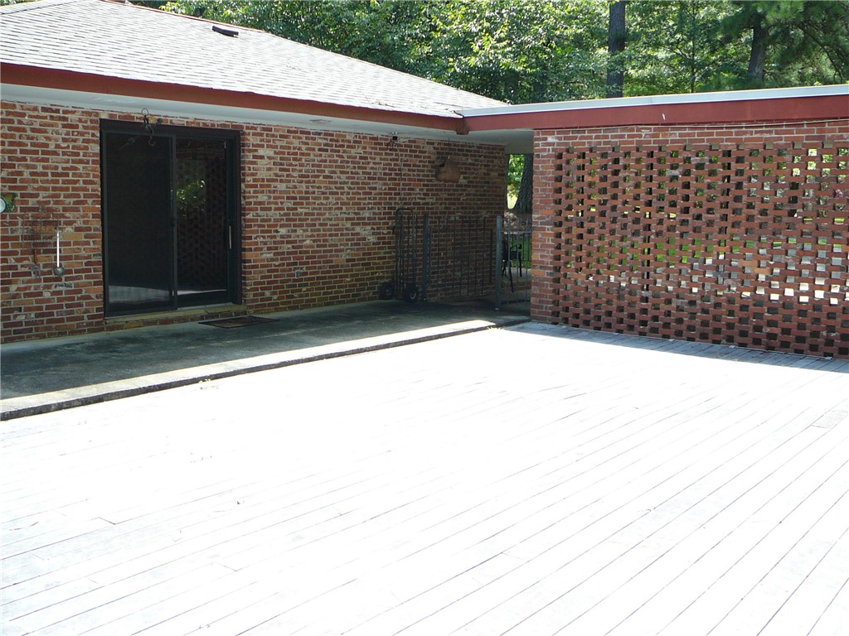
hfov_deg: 52.6
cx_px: 424
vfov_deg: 40.7
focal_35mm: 35
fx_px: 858
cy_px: 318
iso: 80
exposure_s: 1/200
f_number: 2.8
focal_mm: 5.2
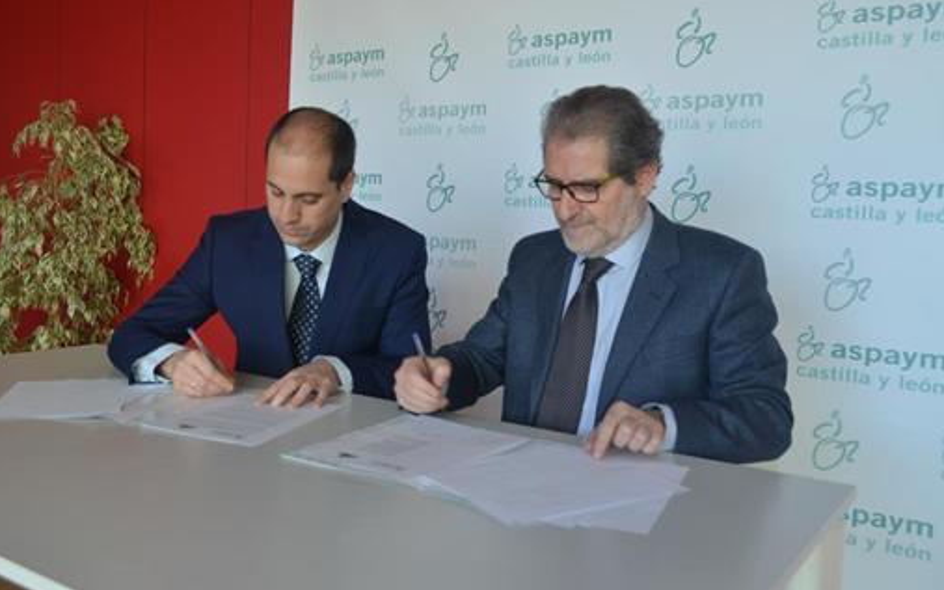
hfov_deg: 52.7
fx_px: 952
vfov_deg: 34.4
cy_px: 280
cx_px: 471
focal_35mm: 37
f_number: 5.6
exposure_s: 1/60
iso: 360
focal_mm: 24
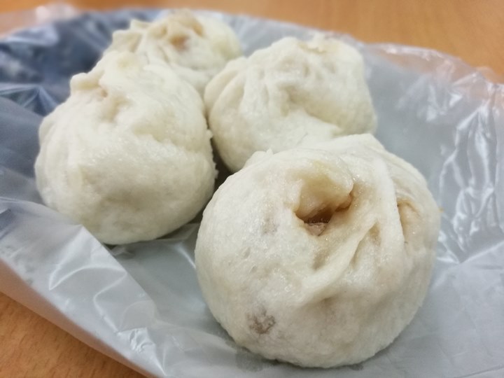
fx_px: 393
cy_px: 189
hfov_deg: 65.3
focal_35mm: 27
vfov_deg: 51.4
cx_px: 252
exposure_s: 1/30
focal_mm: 4.5
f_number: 4
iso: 320
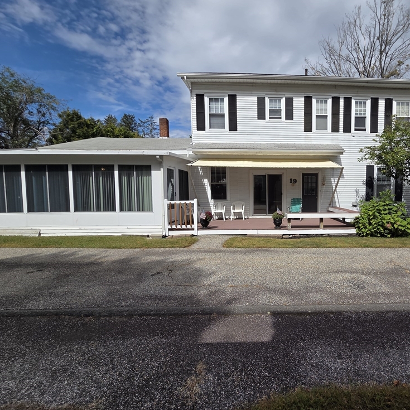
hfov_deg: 84.7
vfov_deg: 87.4
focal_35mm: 16
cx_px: 270
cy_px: 202
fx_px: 214
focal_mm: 2.2
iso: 50
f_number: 2.2
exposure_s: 1/3160
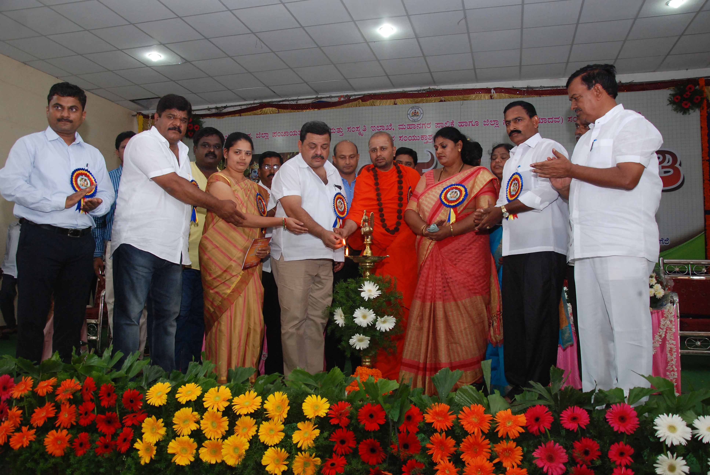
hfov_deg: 59.4
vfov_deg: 41.8
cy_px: 238
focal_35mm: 32
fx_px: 622
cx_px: 355
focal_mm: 21
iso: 800
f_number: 6.3
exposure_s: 1/100
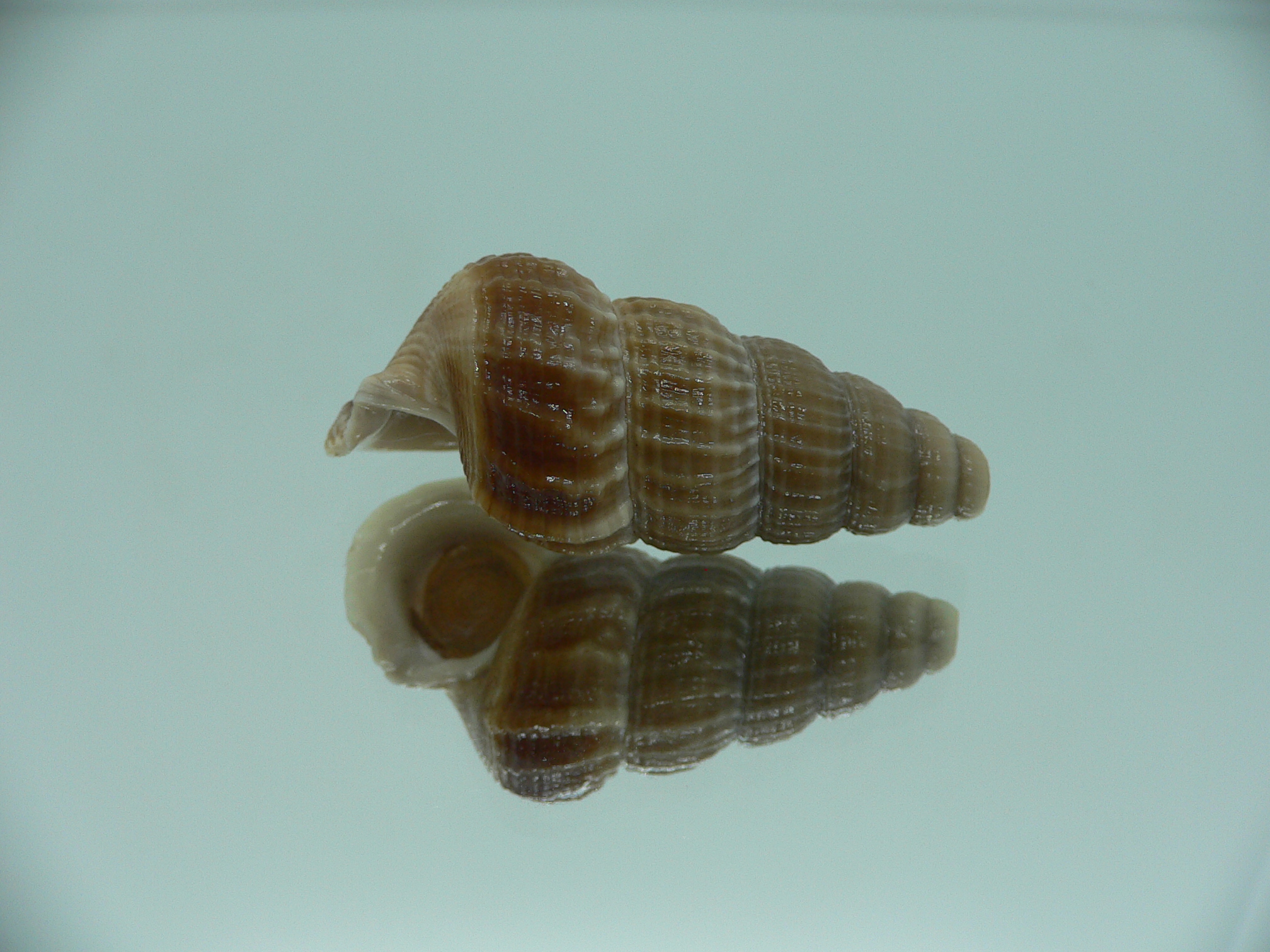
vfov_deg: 40.7
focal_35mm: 35
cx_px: 635
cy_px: 476
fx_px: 1284
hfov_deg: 52.6
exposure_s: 1/60
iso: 80
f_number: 2.8
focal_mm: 4.6
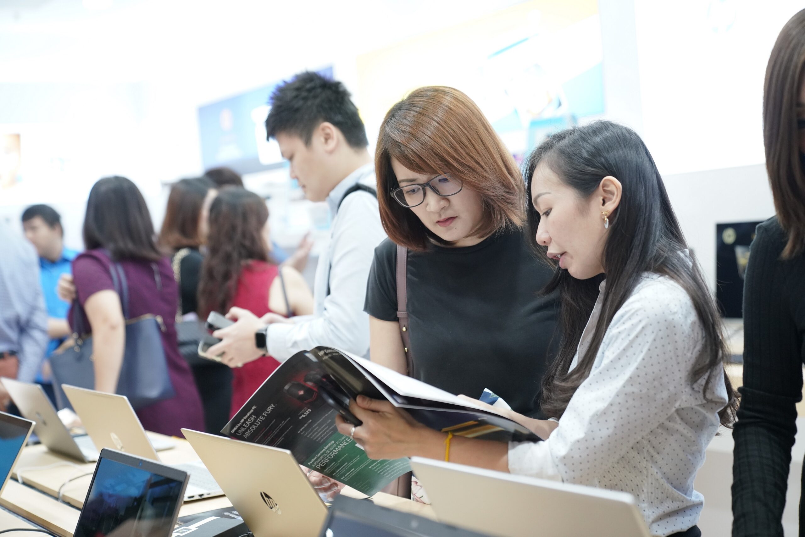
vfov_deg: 24.2
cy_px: 268
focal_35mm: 56
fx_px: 1252
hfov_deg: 35.6
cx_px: 402
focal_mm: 56
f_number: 2.8
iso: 2500
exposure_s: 1/320
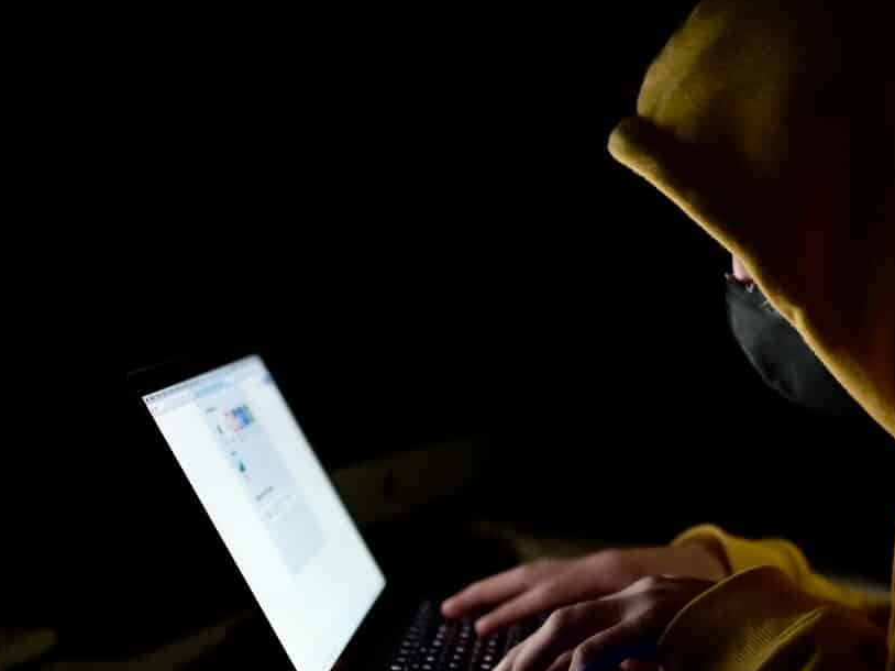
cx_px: 615
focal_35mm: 67
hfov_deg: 28.7
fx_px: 1732
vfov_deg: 21.9
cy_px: 394
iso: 1250
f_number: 1.8
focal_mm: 35
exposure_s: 1/100
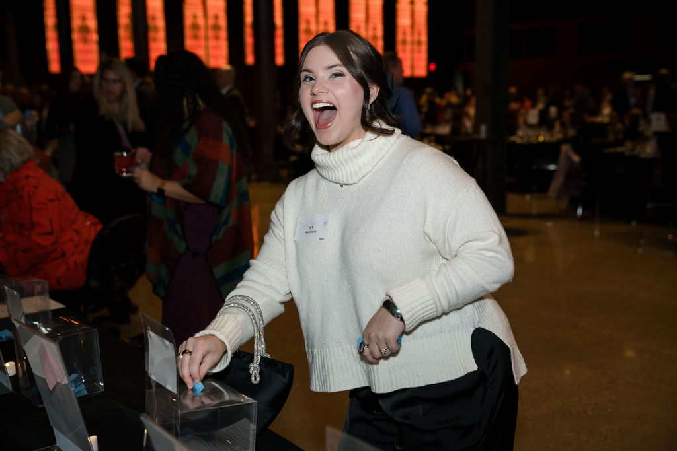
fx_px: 828
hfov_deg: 44.5
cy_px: 226
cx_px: 338
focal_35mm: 44
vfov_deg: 30.5
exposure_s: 1/160
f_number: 4
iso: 640
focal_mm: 44
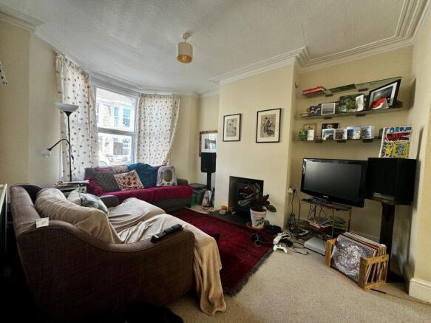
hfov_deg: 102.1
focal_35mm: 14
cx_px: 216
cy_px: 162
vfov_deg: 85.7
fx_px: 174
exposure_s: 1/99
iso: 100
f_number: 2.2
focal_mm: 2.22
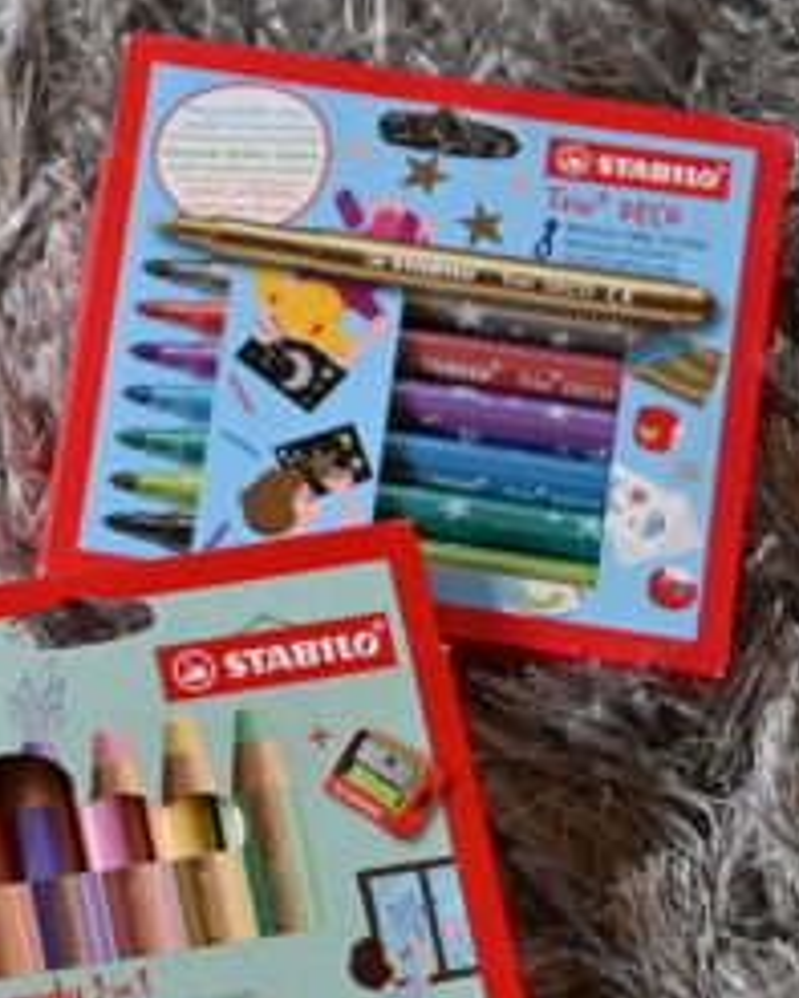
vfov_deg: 9.1
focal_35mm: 211
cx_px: 79
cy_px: 631
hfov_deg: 7.3
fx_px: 6233
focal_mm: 112
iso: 800
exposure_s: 1/125
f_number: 5.3
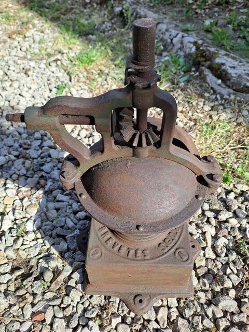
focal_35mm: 25
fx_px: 240
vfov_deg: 69.4
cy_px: 166
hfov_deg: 54.9
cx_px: 124
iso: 32
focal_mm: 4.65
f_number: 1.8
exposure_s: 1/471
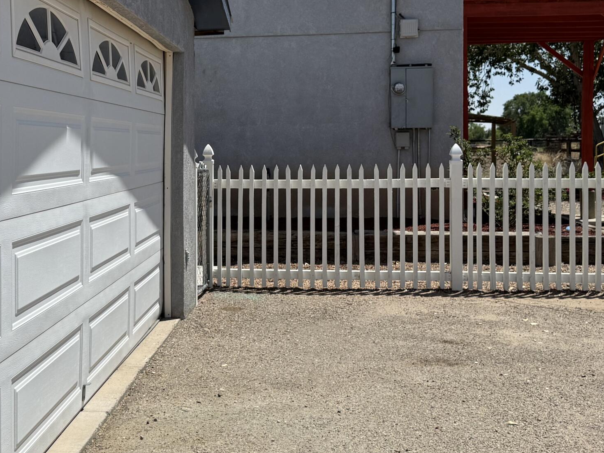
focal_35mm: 49
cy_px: 165
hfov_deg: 38.6
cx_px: 212
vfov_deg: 29.5
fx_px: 855
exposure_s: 1/7353
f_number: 1.78
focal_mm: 6.76
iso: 80
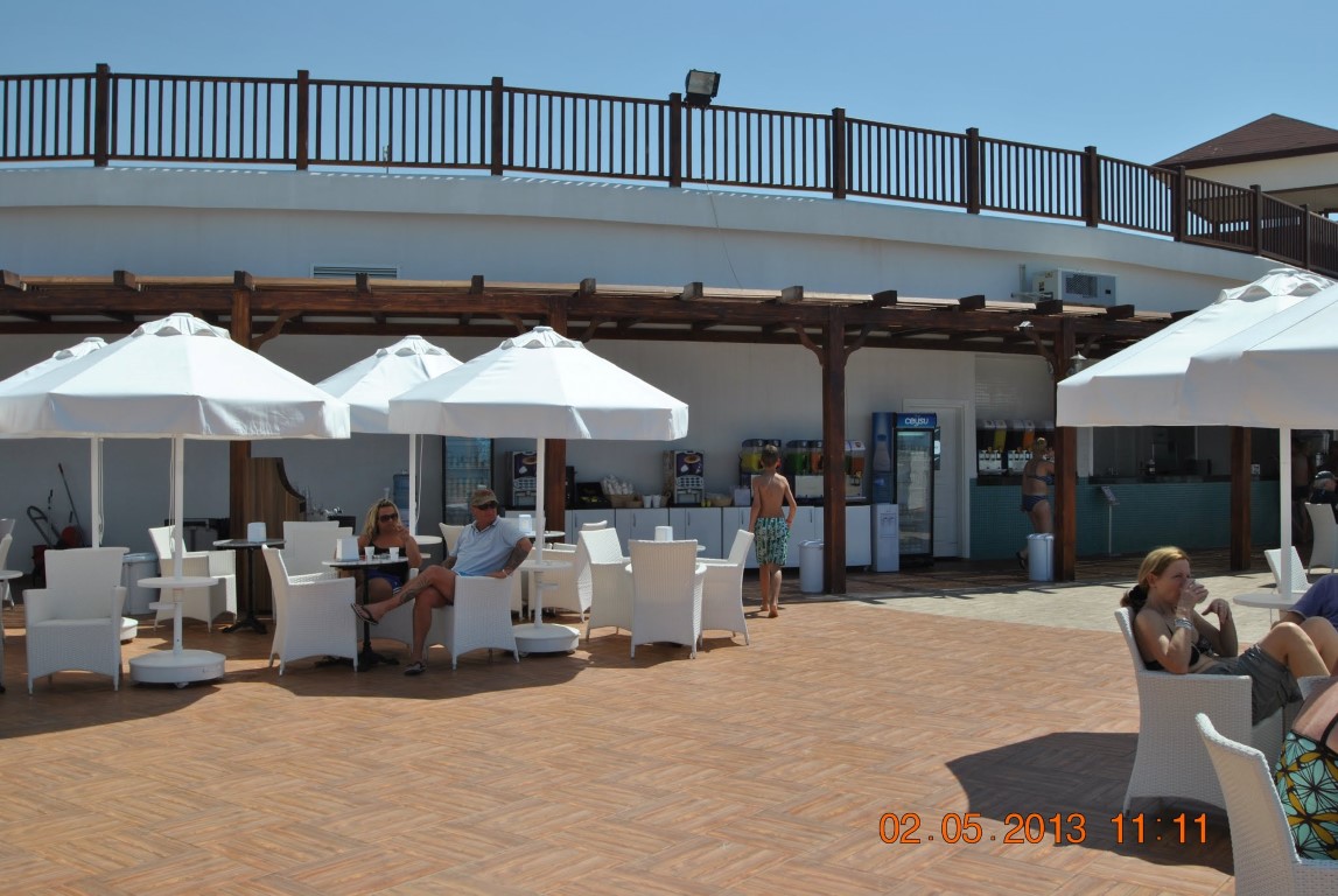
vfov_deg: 37.0
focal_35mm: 36
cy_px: 448
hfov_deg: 53.1
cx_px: 669
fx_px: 1340
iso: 100
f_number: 9
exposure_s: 1/320
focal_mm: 24
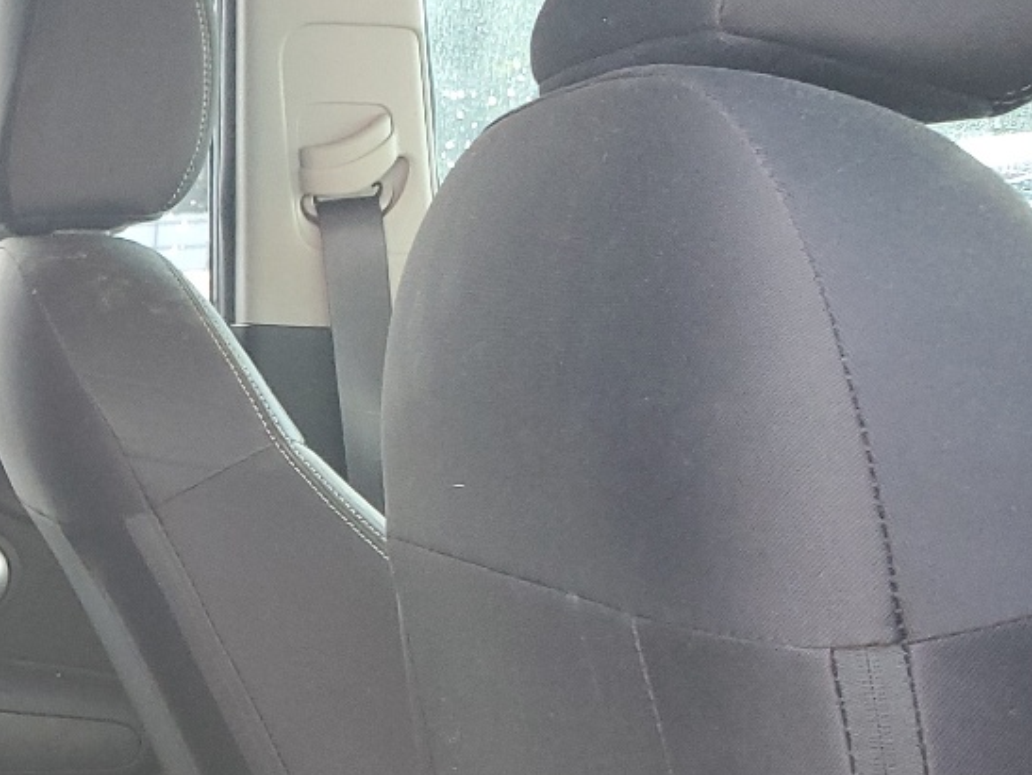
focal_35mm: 76
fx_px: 2267
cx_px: -277
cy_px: 875
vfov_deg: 18.6
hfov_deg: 23.0
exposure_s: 1/60.2
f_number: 1.5
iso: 121
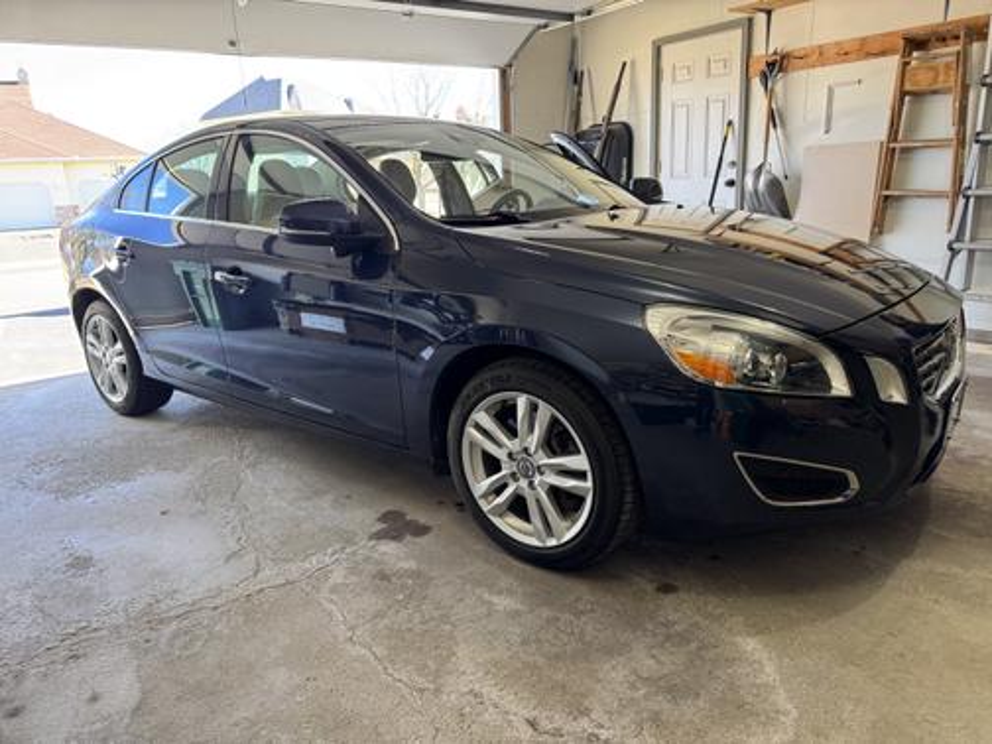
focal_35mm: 24
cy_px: 372
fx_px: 688
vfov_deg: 56.8
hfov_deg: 71.6
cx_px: 496
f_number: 1.78
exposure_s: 1/120
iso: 125
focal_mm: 6.76
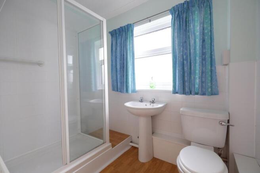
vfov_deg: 77.3
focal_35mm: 15
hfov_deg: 100.4
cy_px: 86
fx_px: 108
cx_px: 130
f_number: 4
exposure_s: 1/15
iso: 320
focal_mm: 10
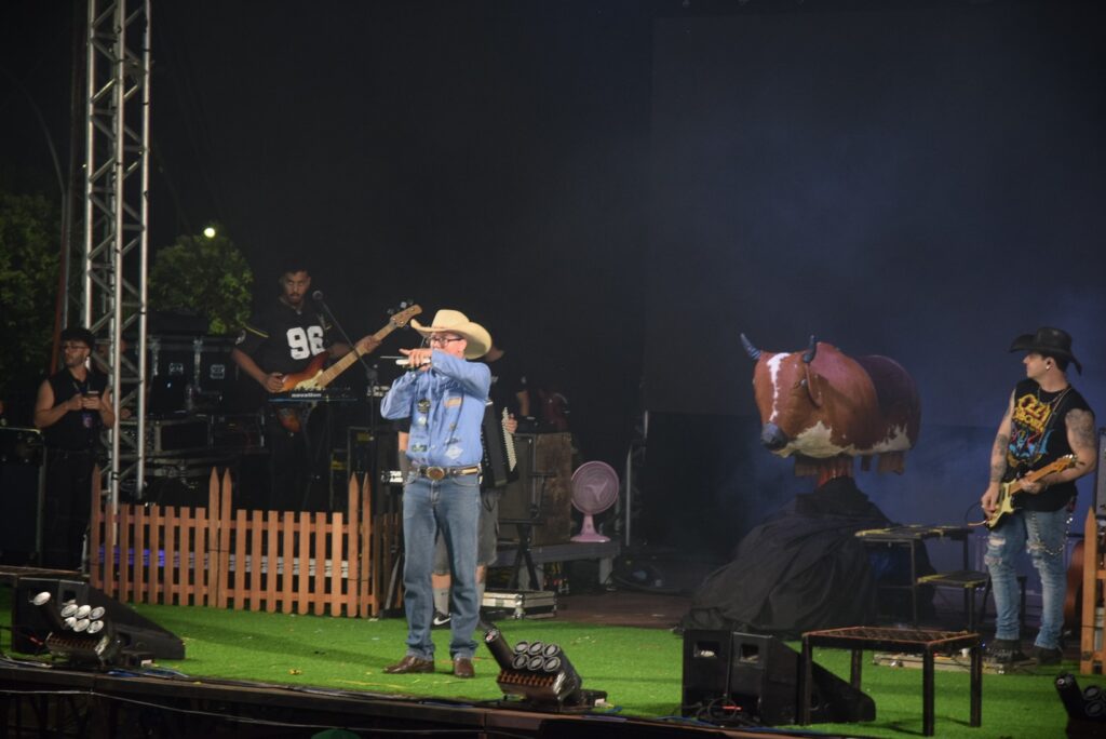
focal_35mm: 105
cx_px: 553
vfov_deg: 13.1
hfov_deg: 19.4
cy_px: 370
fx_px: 3228
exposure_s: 1/60
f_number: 4.5
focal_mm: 70
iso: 1000
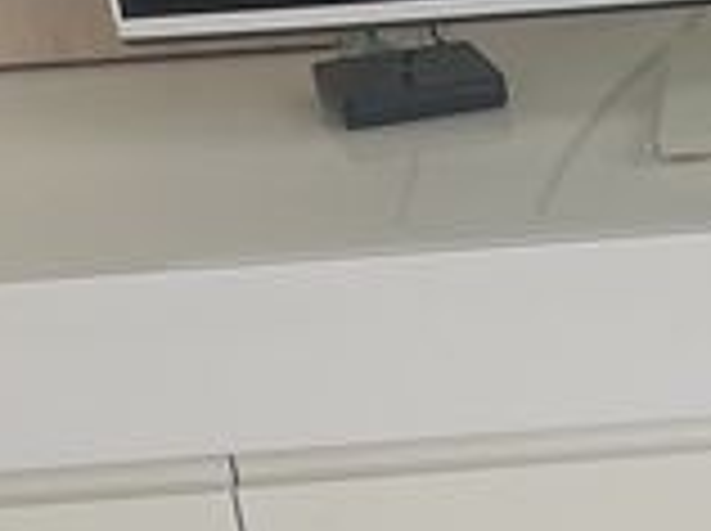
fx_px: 3384
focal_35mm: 165
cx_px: 1192
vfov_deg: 8.7
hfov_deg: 11.3
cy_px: 824
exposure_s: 1/121
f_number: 1.6
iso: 50
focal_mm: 4.2
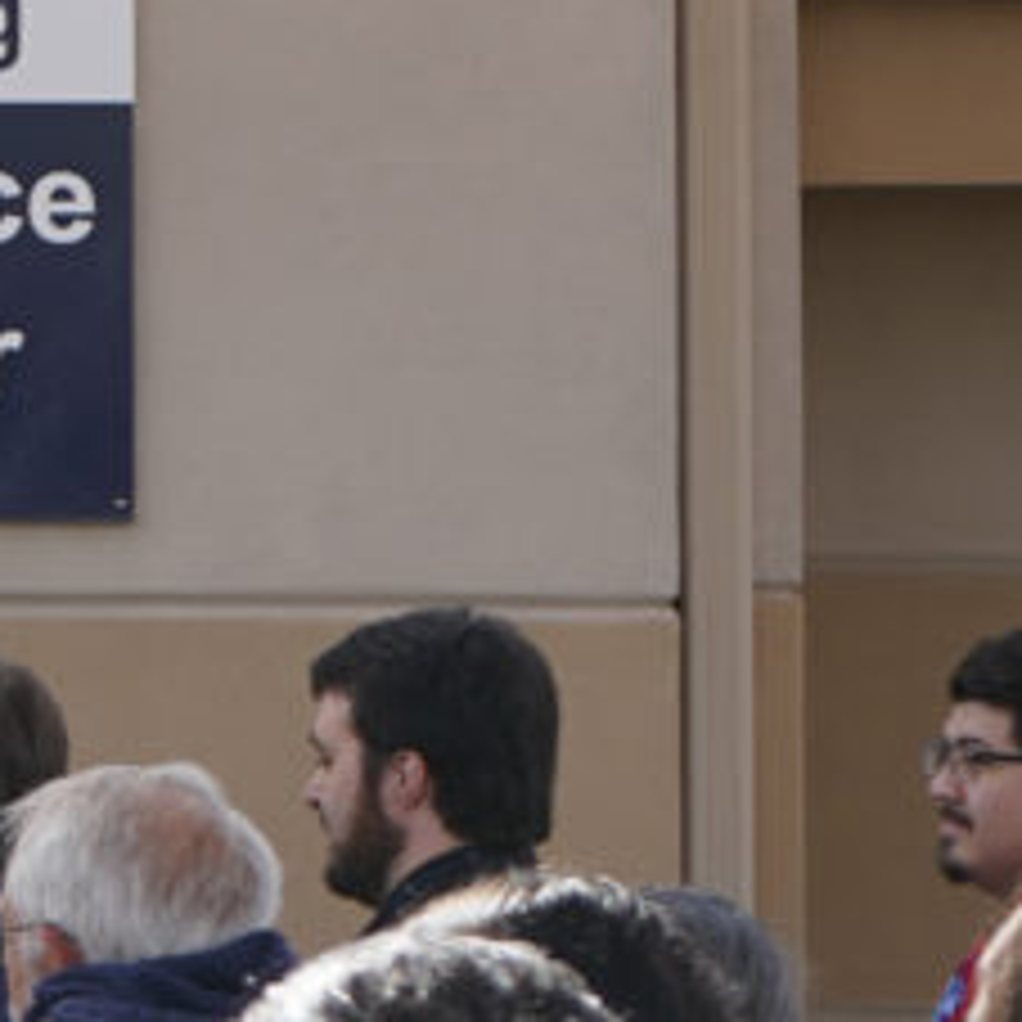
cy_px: 65
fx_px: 8952
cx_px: -2310
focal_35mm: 268
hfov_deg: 5.9
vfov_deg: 6.5
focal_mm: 35
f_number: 5
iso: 100
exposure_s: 1/250
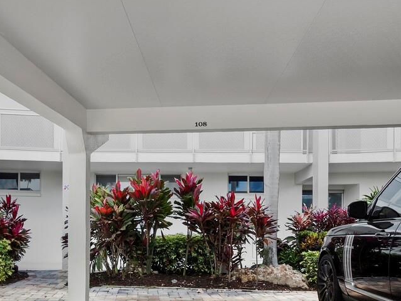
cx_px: 146
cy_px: 233
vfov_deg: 39.4
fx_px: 406
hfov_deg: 51.9
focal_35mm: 35
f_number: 11
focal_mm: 7
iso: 320
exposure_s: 1/30
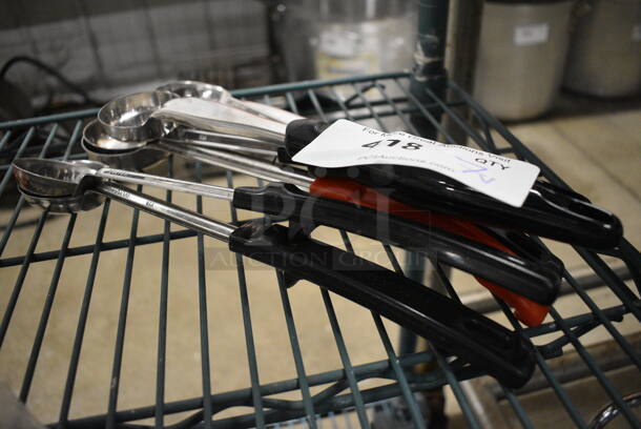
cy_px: 214
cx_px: 320
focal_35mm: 30
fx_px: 535
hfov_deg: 61.9
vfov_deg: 43.7
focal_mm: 20
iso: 4000
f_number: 3.5
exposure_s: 1/125
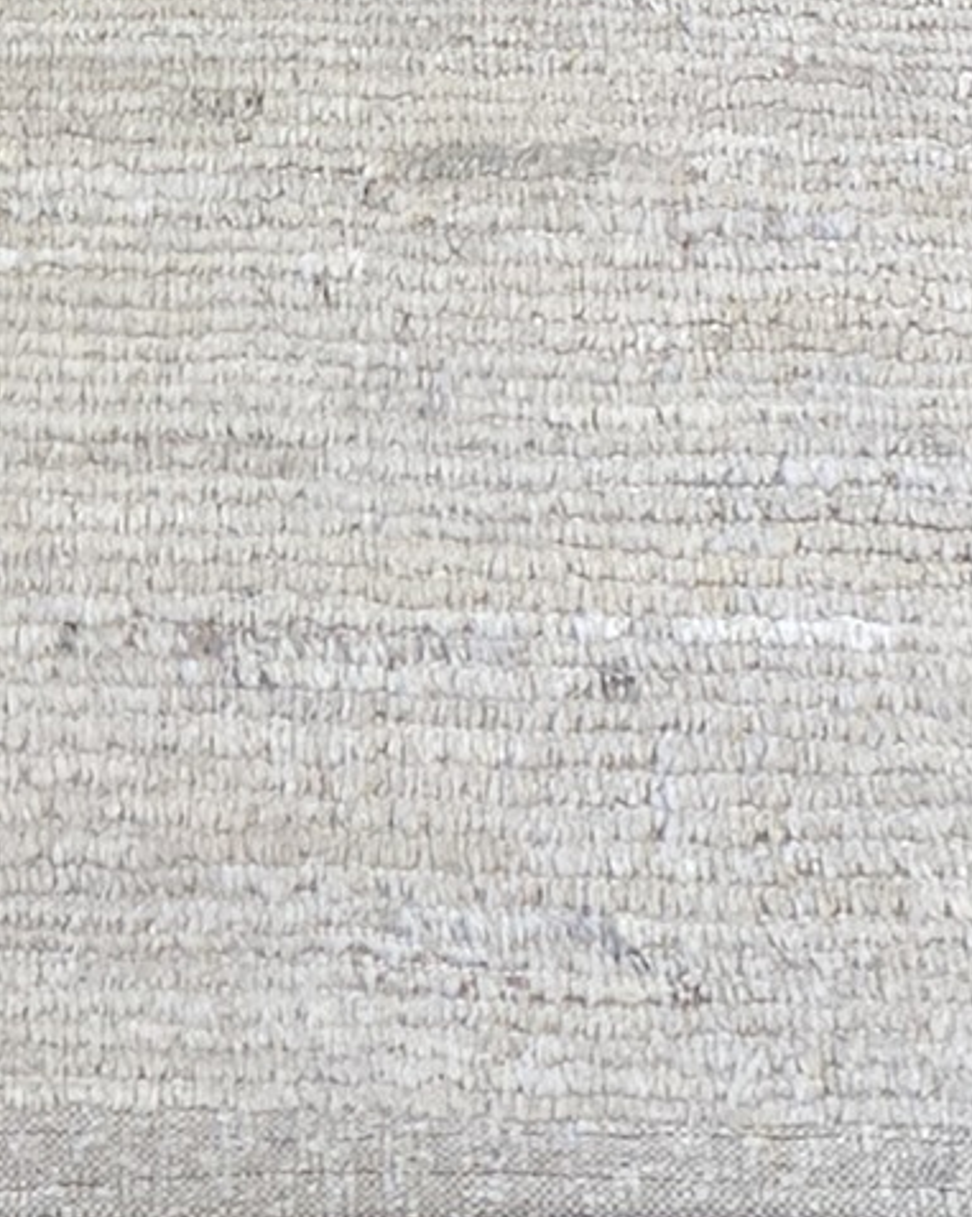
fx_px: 3923
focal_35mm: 109
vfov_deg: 15.0
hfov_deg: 13.9
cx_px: 38
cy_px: -1054
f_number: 1.8
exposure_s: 1/120
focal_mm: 4.25
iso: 80
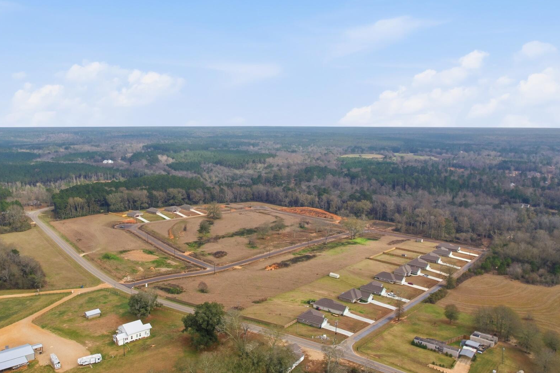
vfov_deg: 46.4
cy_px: 185
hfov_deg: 65.2
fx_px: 435
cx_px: 239
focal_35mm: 28
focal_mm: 8.4
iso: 110
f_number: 2.8
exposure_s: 1/3200
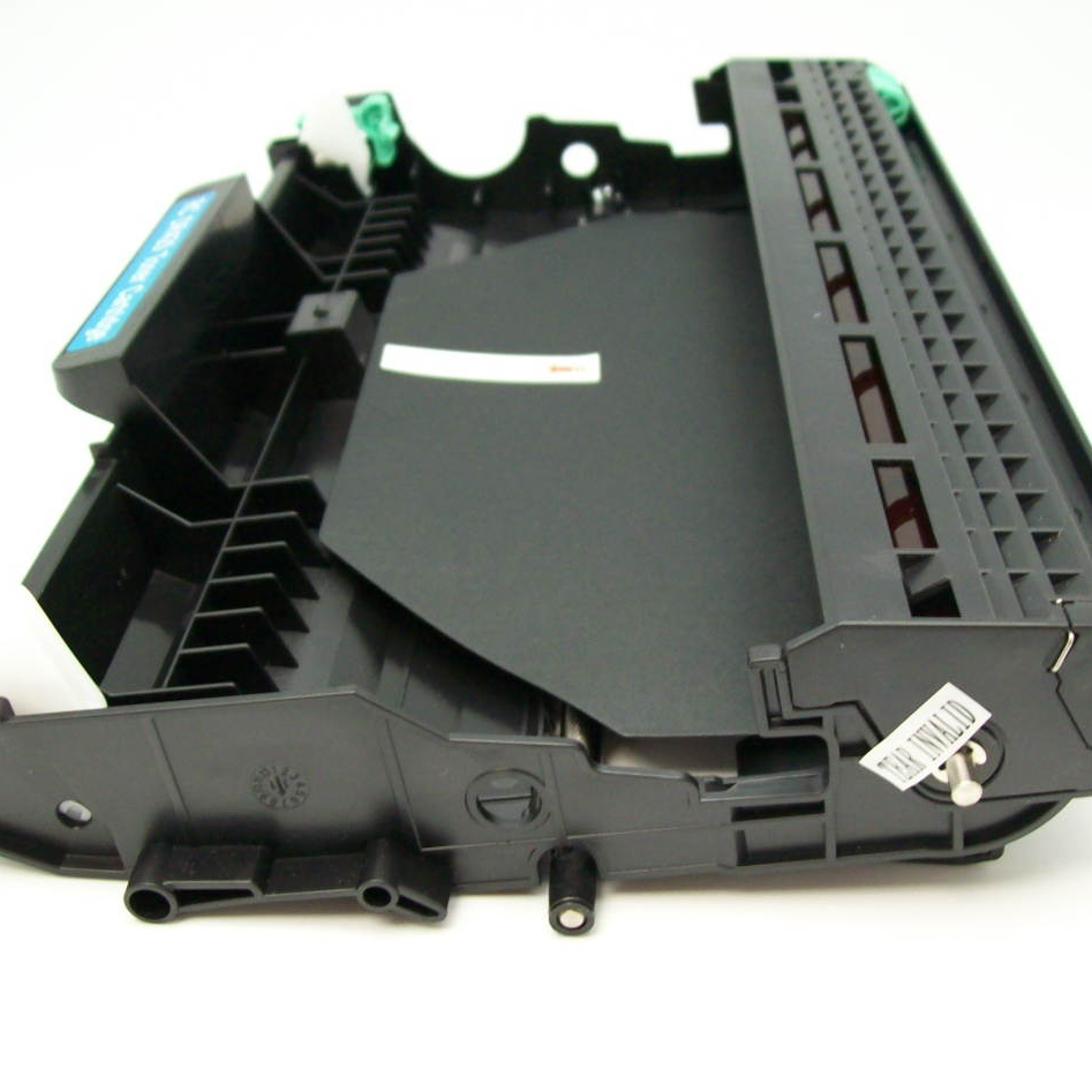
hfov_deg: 39.2
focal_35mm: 43
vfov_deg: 39.2
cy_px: 544
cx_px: 560
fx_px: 1535
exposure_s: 1/35.3
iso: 160
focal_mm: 6
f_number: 2.7
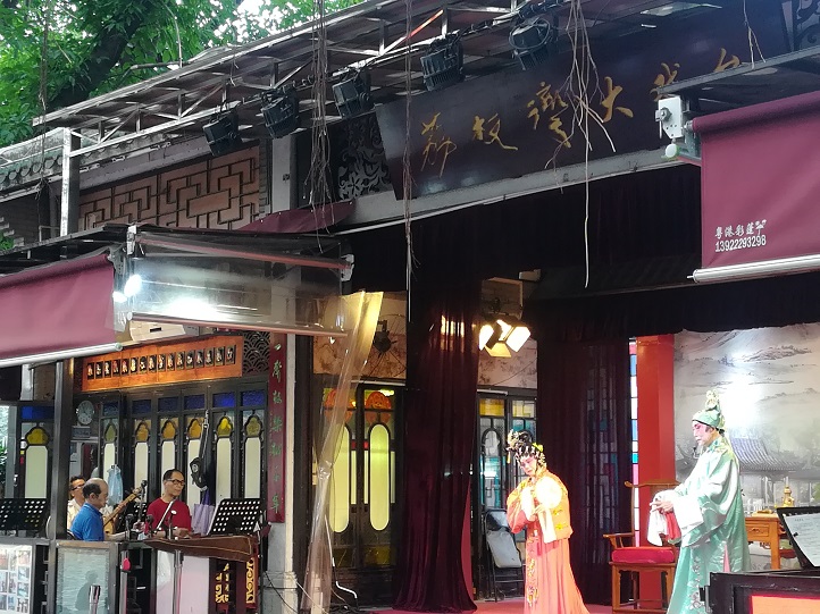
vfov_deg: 25.2
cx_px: 410
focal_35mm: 58
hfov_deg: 33.2
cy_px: 307
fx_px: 1373
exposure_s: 1/33.3
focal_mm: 3.83
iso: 100
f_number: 2.2
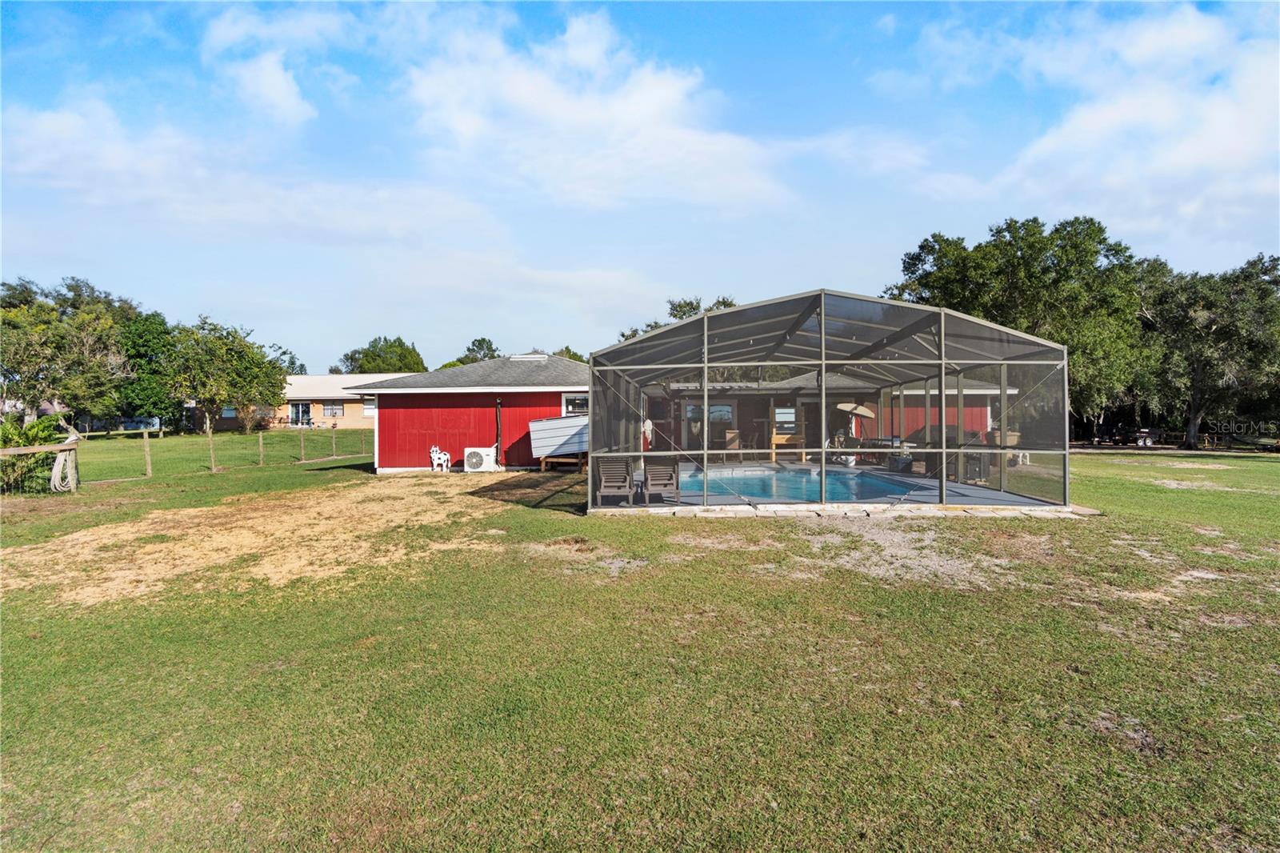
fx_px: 640
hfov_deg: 90.0
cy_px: 426
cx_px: 640
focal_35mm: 18
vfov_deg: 67.4
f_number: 8
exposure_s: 1/60
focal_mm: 12
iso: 100
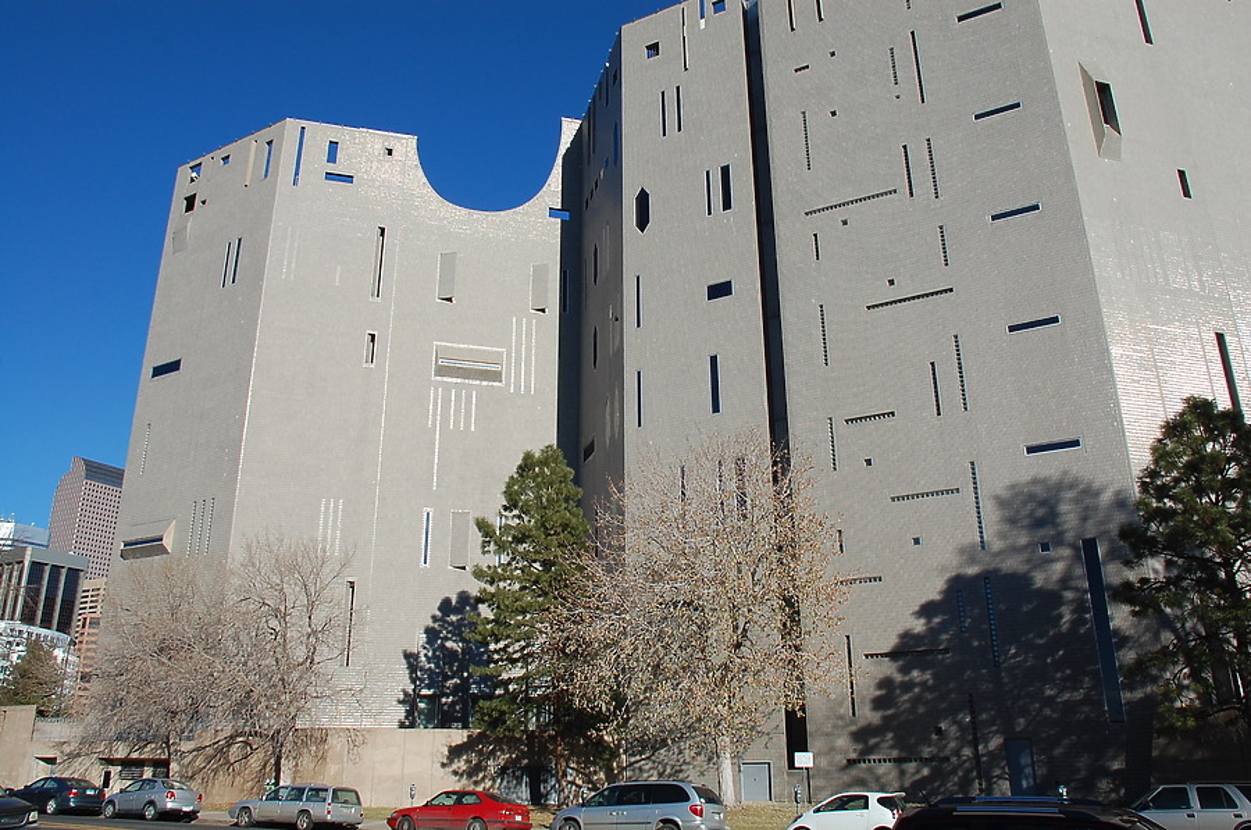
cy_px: 415
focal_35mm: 27
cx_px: 626
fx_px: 937
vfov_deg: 47.8
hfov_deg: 67.5
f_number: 10
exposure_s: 1/320
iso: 200
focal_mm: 18
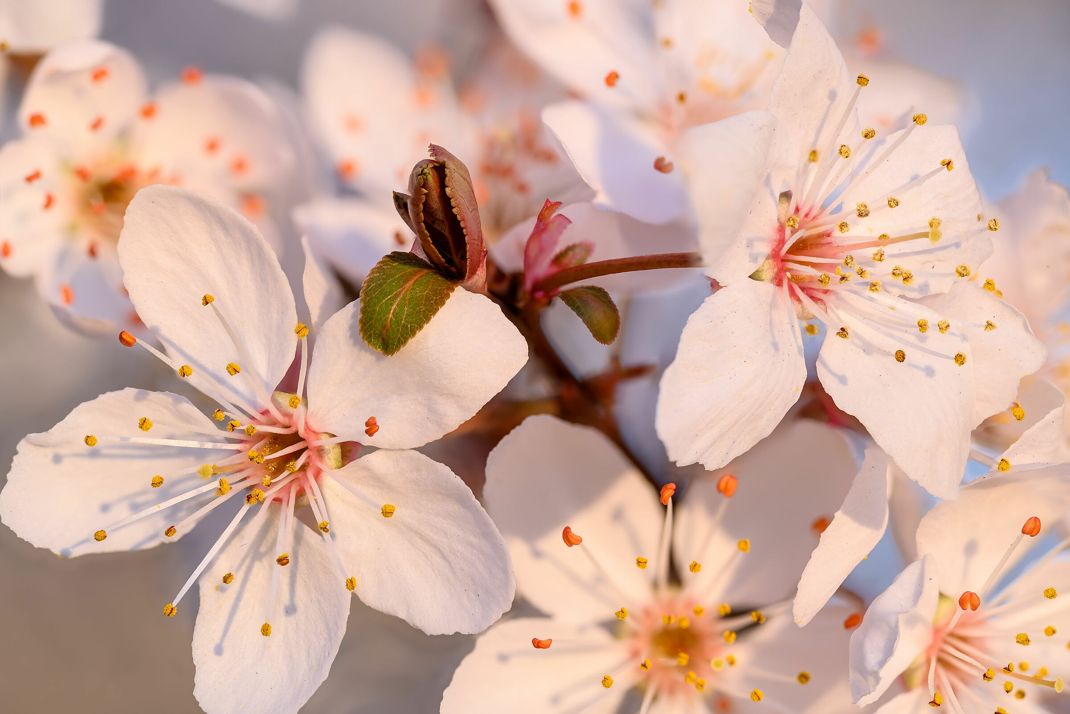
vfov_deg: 13.0
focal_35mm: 105
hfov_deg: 19.5
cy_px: 357
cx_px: 535
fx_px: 3121
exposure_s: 1/160
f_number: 5.6
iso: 100
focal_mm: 105
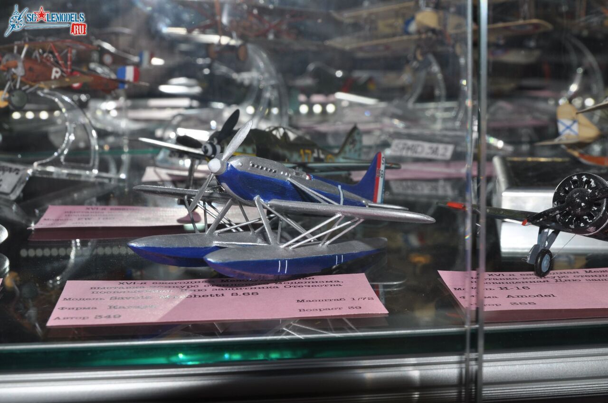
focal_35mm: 69
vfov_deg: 19.7
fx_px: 1164
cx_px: 304
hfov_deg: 29.3
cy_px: 202
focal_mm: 46
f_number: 11
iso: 200
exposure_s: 1/200
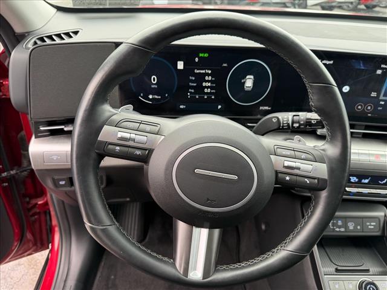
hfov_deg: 71.6
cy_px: 145
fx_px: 268
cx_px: 194
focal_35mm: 24
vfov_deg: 56.8
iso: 200
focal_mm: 6.76
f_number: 1.78
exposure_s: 1/120
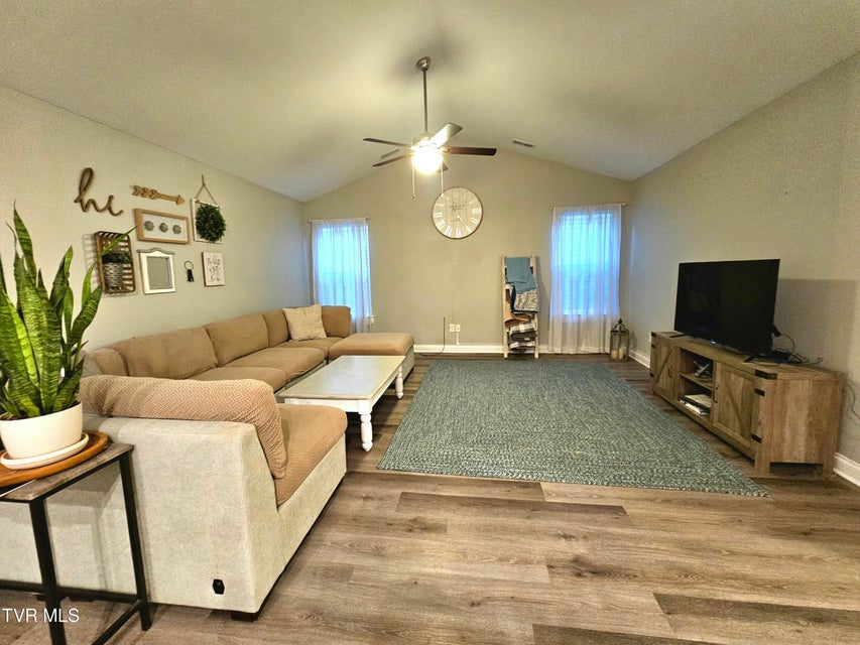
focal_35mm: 13
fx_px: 323
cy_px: 322
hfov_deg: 106.2
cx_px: 430
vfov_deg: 89.9
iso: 640
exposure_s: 1/24
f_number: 2.2
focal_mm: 2.2
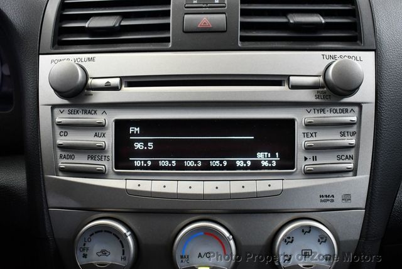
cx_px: 201
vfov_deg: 36.9
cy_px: 134
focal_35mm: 36
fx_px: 402
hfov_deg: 53.1
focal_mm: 18
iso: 3200
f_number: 3.5
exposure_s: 1/125
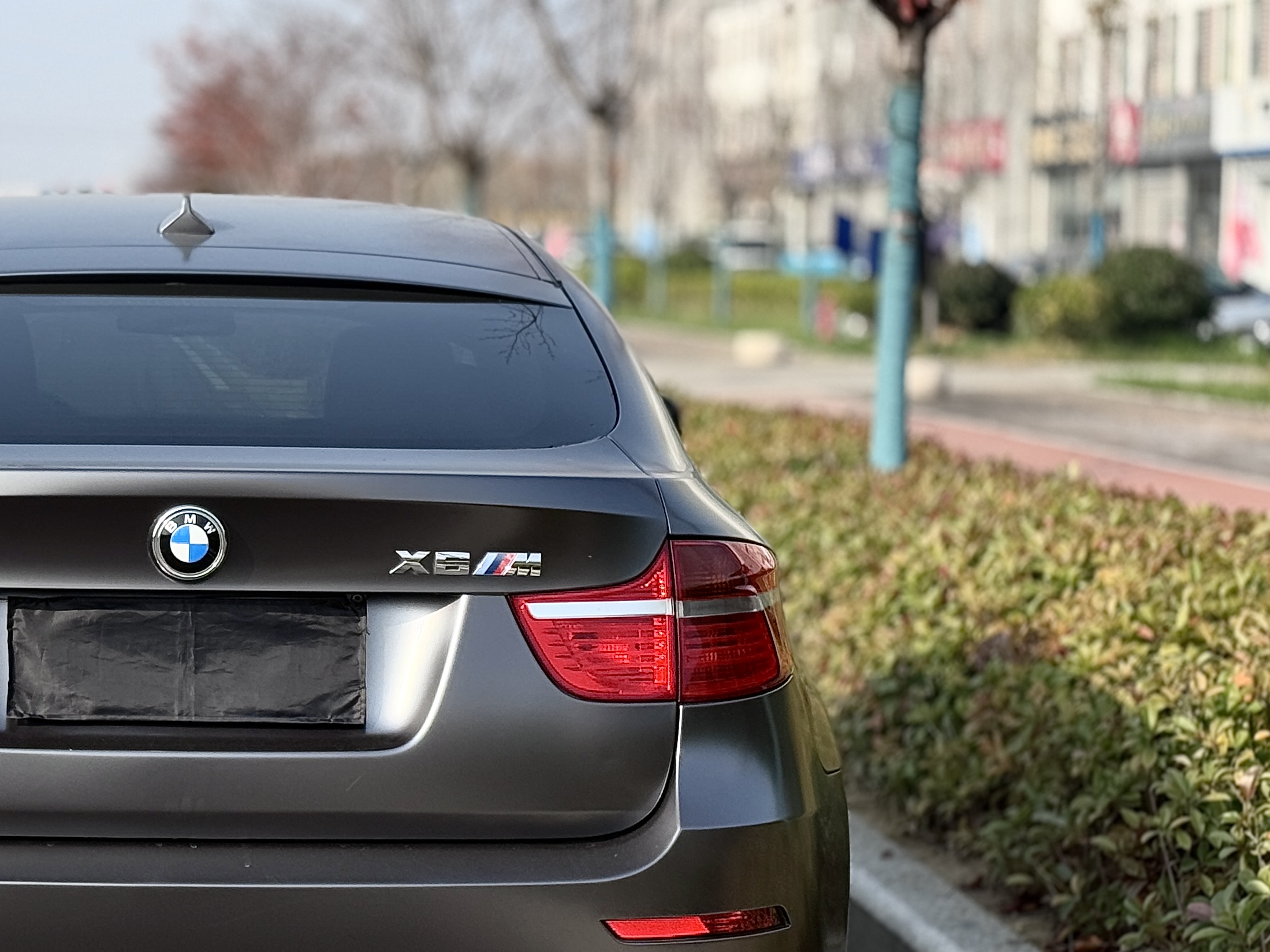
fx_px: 3228
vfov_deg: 16.8
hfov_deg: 21.9
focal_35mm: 88
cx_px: 219
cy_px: 525
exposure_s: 1/2762
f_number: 1.78
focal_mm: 6.76
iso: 64
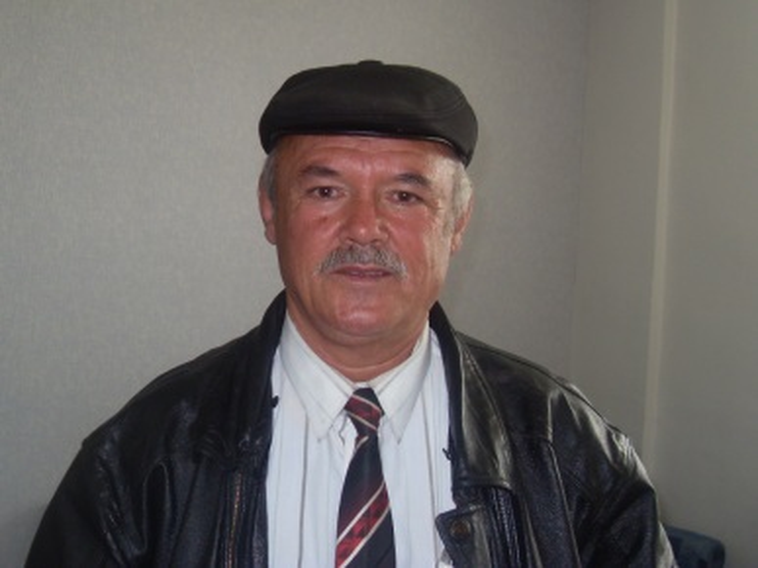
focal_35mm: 37
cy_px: 284
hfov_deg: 50.2
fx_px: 810
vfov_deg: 38.6
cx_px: 379
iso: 100
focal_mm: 6.3
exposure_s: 1/45
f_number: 2.8
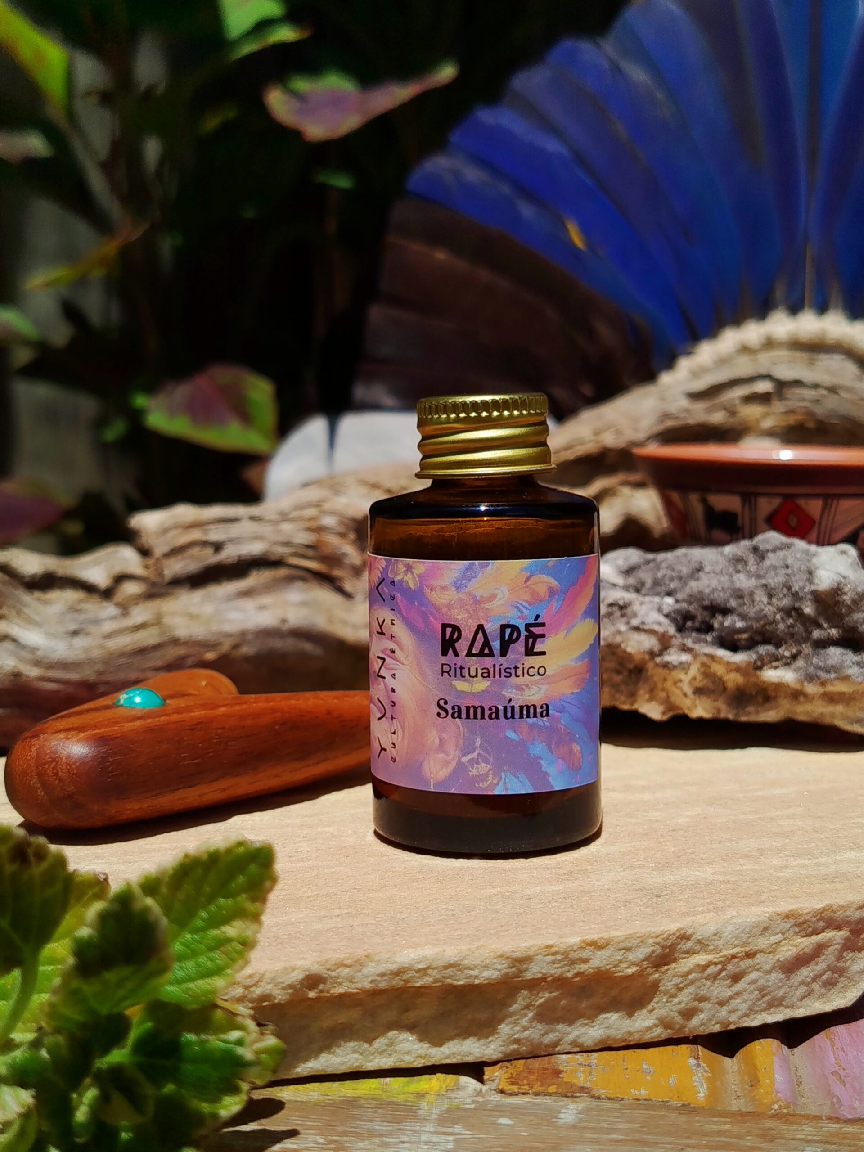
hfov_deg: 30.3
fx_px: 1597
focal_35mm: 48
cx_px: 432
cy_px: 576
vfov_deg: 39.7
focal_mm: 5.31
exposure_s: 1/3659
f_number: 1.7
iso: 50
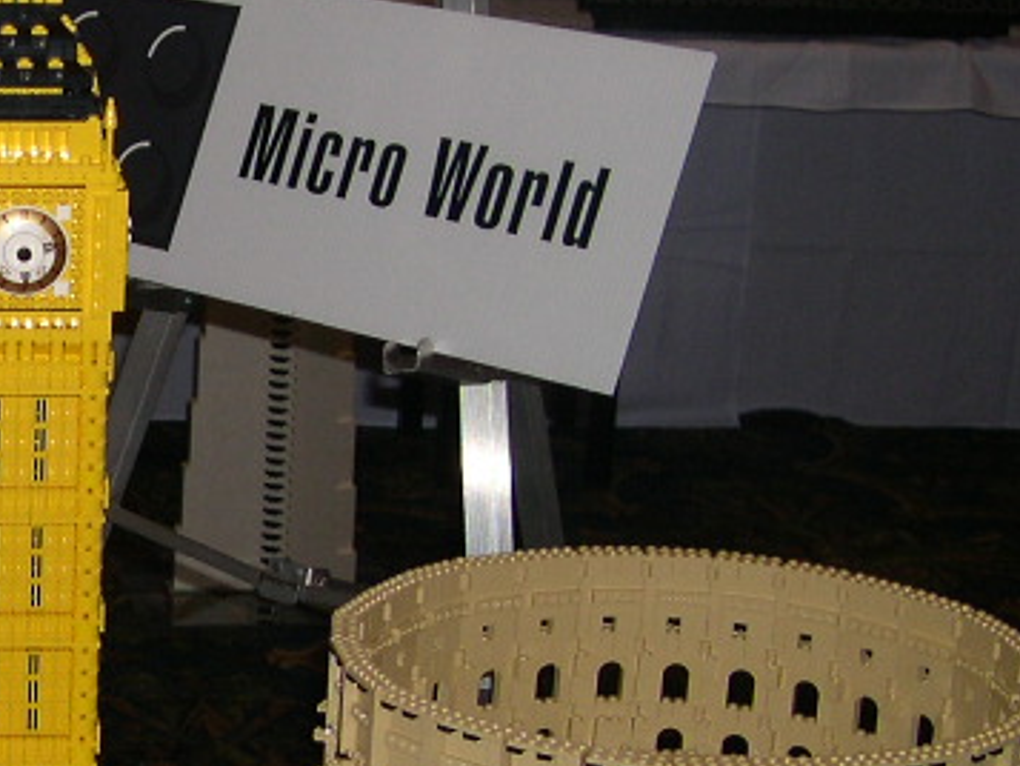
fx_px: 3213
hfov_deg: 17.4
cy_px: 557
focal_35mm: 109
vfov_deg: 13.6
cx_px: -111
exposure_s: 1/60
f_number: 2.8
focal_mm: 8
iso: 100
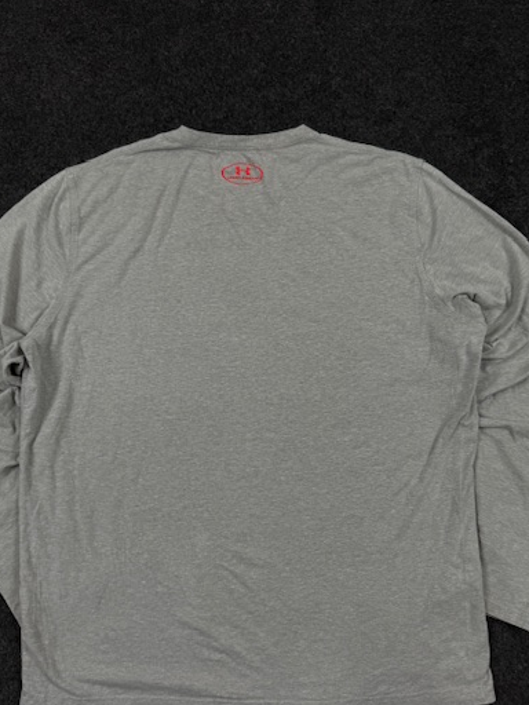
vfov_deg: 59.9
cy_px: 370
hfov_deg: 46.8
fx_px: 611
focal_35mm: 30
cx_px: 258
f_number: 1.78
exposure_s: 1/121
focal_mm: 6.76
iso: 50
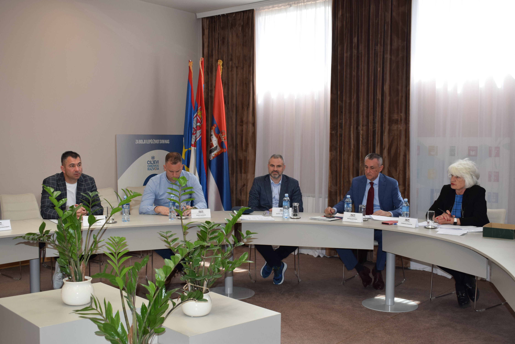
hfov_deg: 47.9
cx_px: 258
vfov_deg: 33.0
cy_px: 172
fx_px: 579
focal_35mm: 40
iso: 560
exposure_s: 1/125
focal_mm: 27
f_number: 5.6
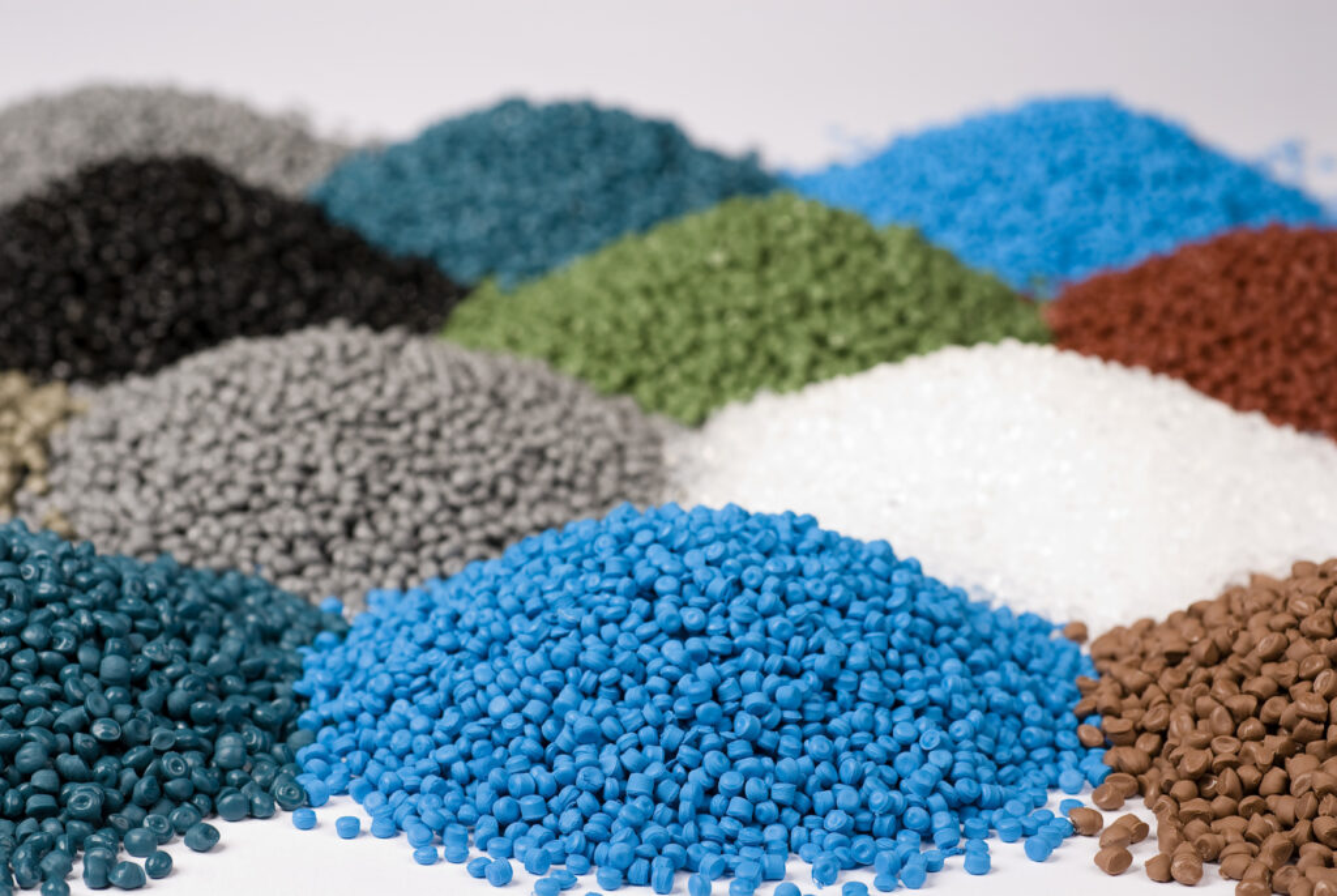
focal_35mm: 90
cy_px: 448
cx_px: 668
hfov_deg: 22.6
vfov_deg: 15.2
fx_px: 3347
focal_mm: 60
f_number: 9
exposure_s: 1/250
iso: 100
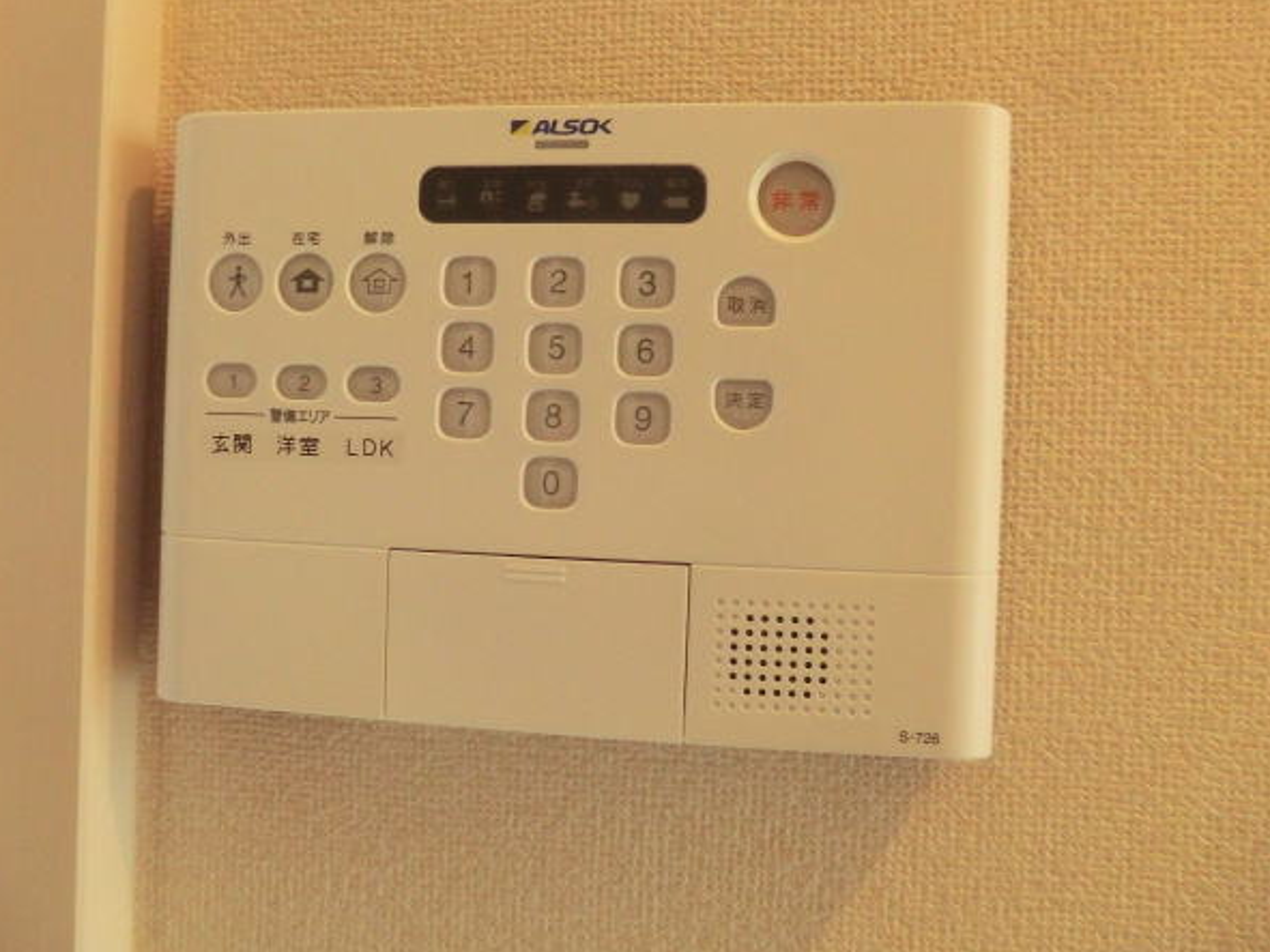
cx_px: 600
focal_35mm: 26
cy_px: 458
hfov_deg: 67.3
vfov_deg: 53.0
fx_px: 954
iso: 320
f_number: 3.2
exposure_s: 1/60
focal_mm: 4.3
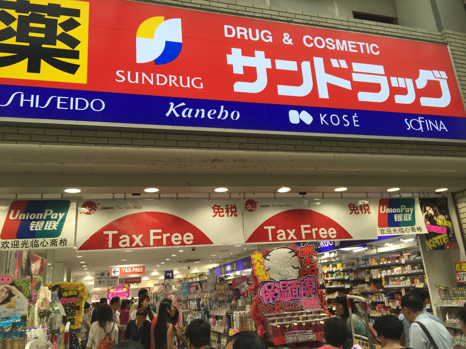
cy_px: 174
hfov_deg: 61.7
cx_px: 233
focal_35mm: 29
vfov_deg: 48.2
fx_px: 390
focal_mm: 4.15
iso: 50
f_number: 2.2
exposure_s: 1/120
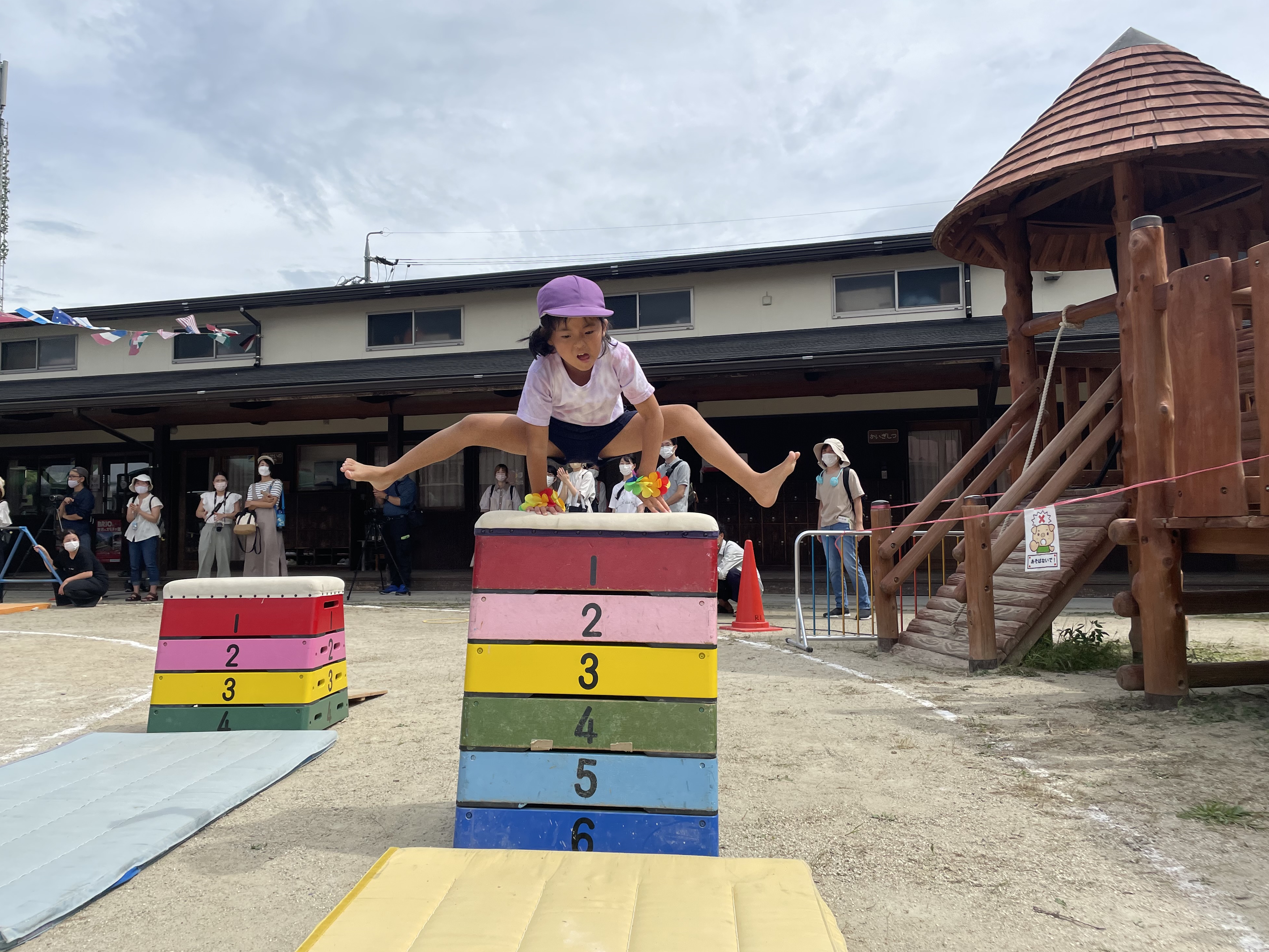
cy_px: 459
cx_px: 615
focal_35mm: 27
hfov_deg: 65.3
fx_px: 990
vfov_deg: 51.3
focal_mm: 4.2
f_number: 1.6
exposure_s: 1/5556
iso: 32
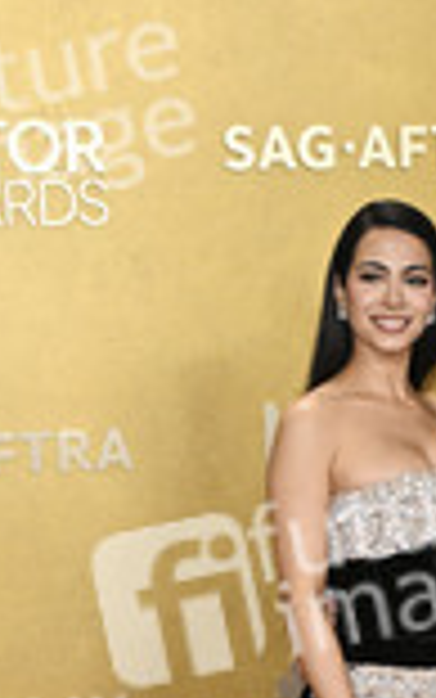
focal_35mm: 105
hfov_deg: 12.3
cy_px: 806
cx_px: 454
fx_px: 1994
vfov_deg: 18.9
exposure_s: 1/320
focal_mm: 40
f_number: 5.6
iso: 2500
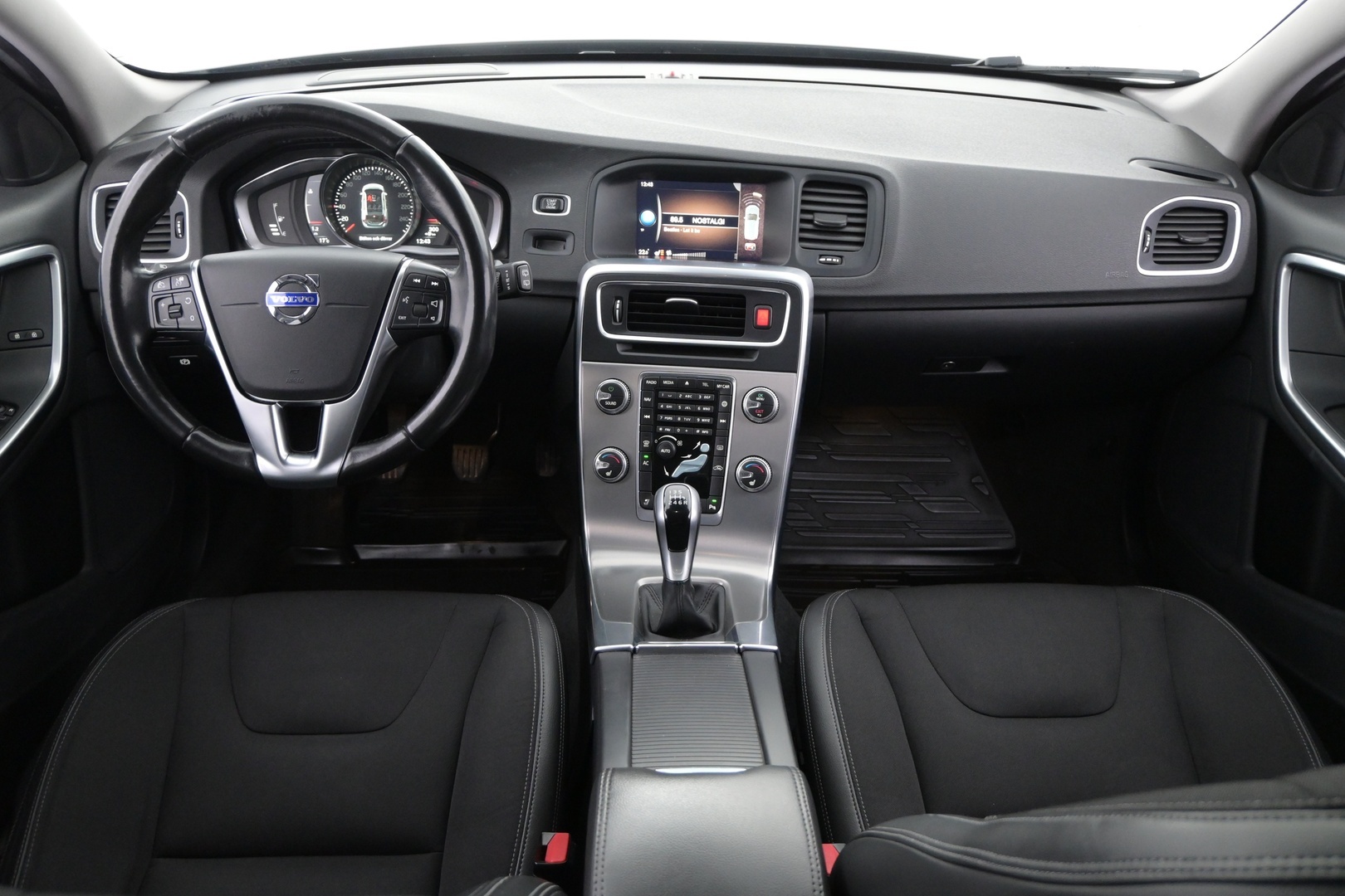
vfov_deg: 44.6
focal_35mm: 29
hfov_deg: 63.2
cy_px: 448
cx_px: 672
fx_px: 1093
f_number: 3.8
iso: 2800
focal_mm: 19.5
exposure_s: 1/30
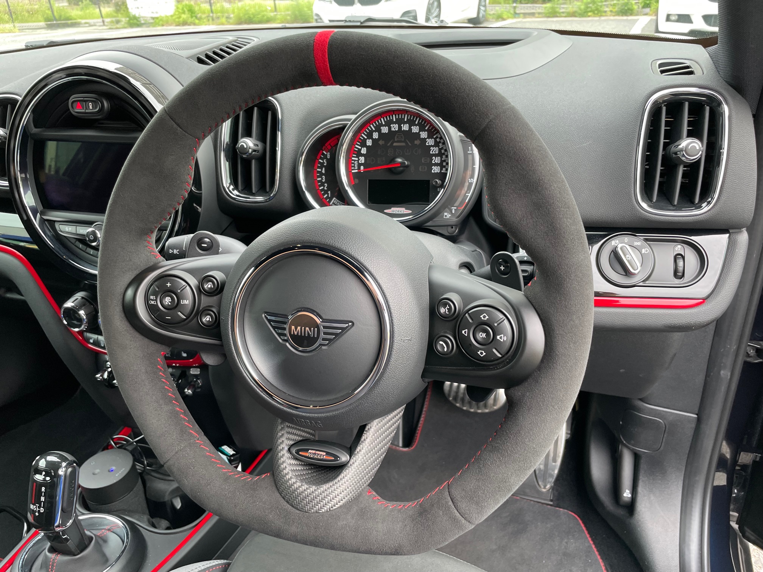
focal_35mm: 26
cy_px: 286
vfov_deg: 53.1
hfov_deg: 67.3
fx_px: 573
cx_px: 382
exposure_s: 1/121
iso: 100
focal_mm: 4.2
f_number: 1.6
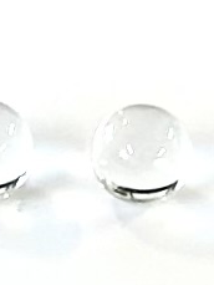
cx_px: 82
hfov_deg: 32.1
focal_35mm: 45
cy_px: 167
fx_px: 371
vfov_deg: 41.9
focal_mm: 5.7
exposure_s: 1/120
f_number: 1.5
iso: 40
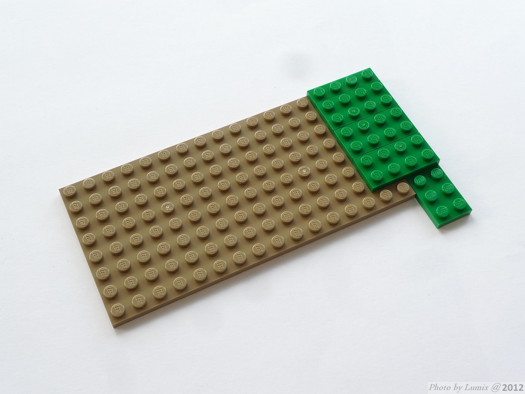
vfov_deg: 32.9
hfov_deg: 42.9
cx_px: 262
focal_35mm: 44
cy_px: 197
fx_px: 667
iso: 80
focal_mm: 9.3
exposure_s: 1/20
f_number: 4
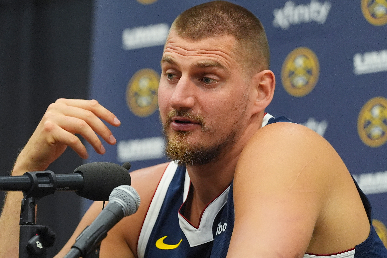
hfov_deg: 7.7
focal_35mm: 268
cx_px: 194
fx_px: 2881
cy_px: 129
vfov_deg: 5.1
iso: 3200
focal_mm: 178
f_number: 3.2
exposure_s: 1/400
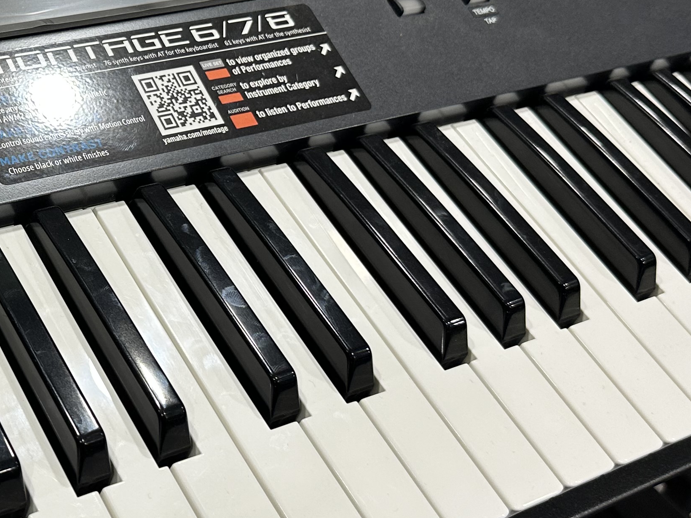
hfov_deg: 30.9
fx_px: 1178
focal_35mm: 59
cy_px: 176
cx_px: 39
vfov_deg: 24.7
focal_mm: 6.86
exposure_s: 1/50
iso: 125
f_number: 1.78
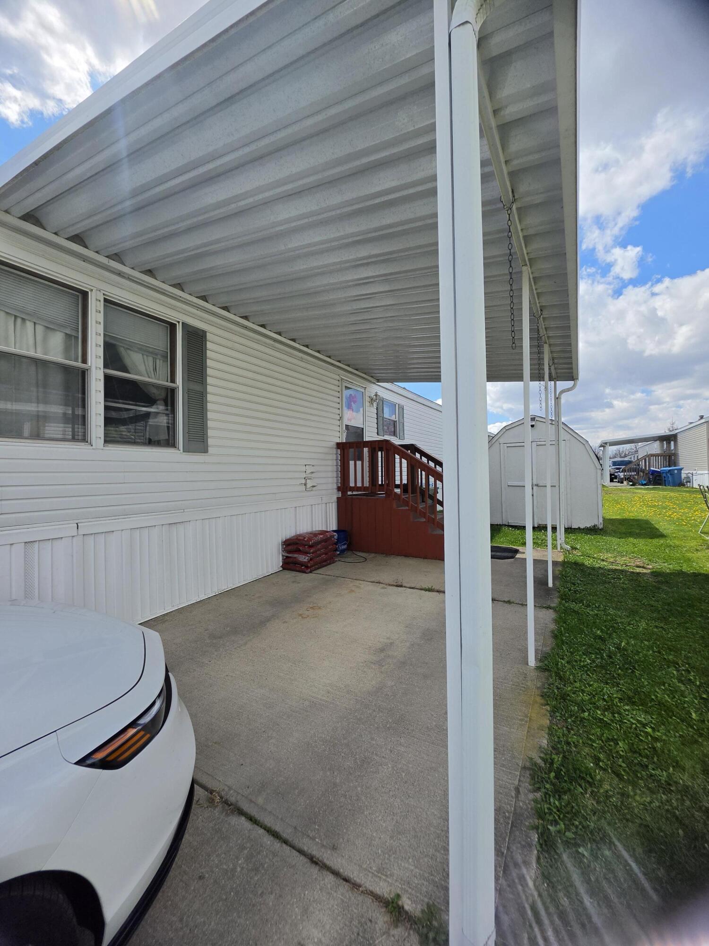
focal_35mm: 13
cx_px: 354
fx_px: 355
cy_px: 473
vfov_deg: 106.2
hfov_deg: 89.9
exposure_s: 1/1936
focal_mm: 2.2
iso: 32
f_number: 1.9
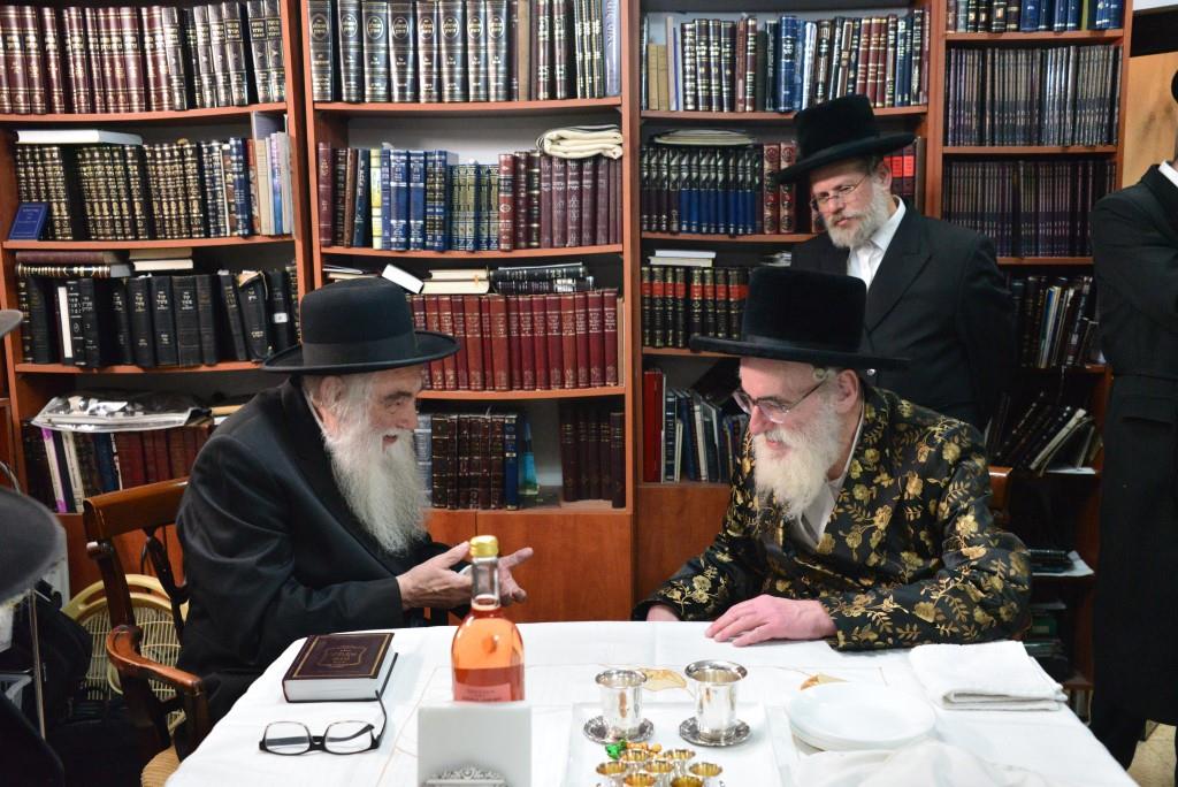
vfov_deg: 36.9
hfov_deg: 53.1
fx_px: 1179
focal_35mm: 36
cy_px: 394
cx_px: 589
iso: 6400
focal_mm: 36
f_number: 5.6
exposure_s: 1/100
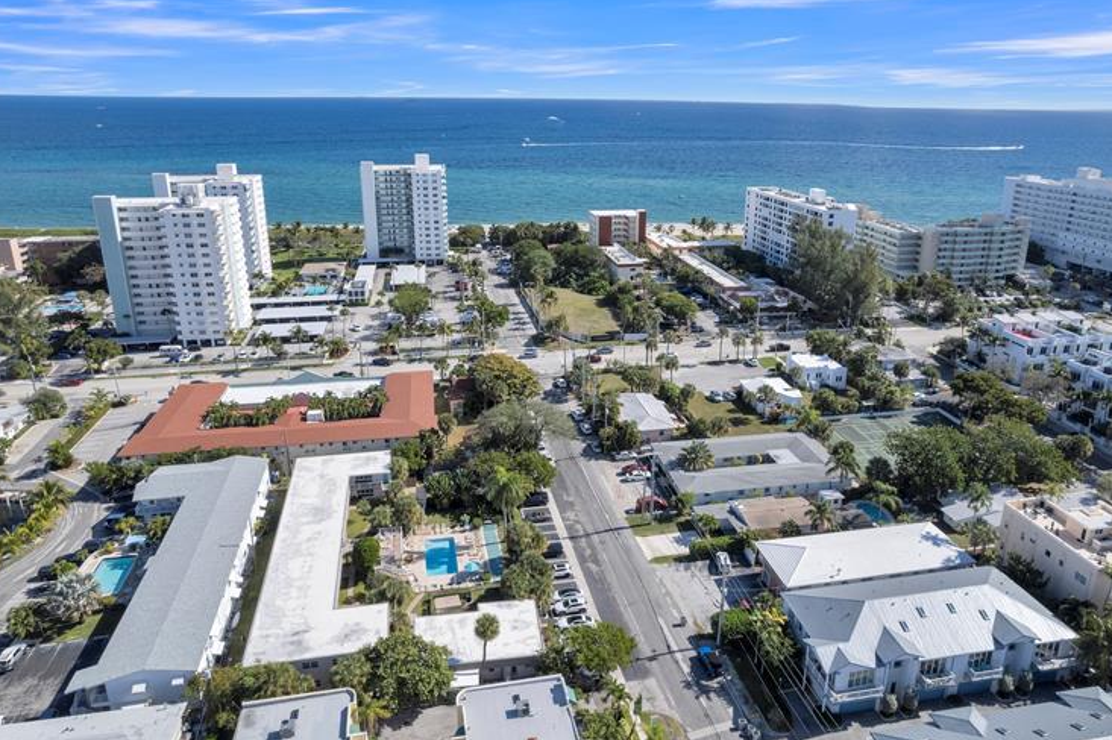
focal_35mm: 24
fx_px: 741
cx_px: 593
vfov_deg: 53.1
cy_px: 346
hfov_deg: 73.7
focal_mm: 8.38
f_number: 2.8
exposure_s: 1/3000
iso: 110
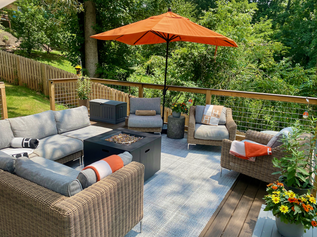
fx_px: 247
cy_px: 114
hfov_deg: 65.3
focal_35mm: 27
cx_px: 154
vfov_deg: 51.3
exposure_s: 1/1377
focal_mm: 4.25
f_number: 1.8
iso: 32
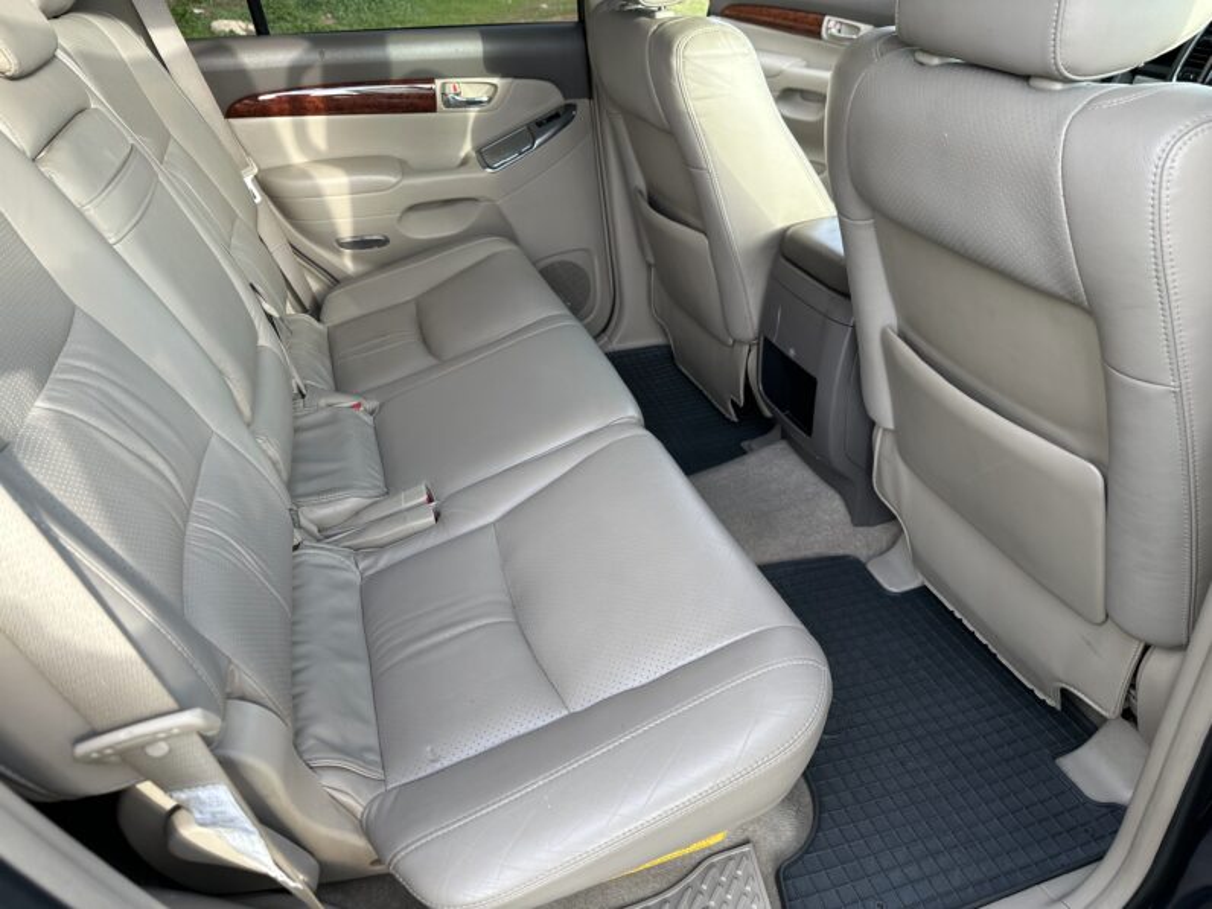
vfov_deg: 56.8
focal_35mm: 24
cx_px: 606
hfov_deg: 71.6
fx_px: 840
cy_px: 454
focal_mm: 6.86
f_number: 1.78
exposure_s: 1/146
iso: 64
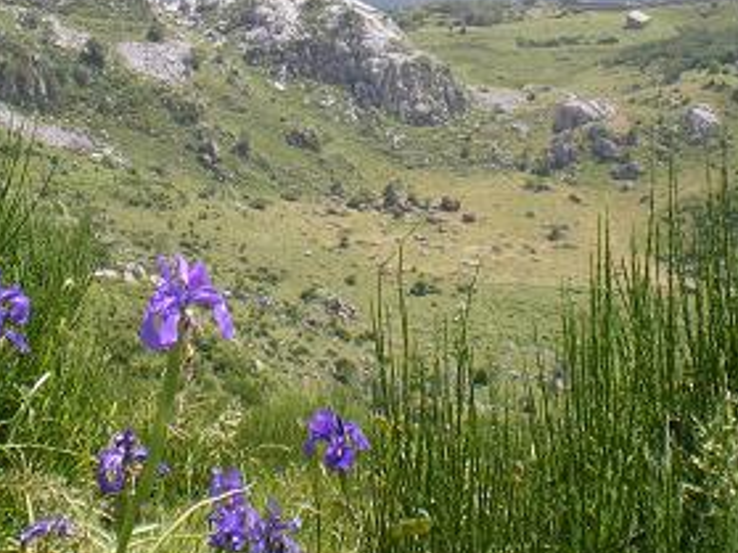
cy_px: 101
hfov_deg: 27.0
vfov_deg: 20.2
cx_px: 280
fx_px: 1534
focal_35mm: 72
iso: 64
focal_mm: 6.3
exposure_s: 1/160
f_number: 4.6
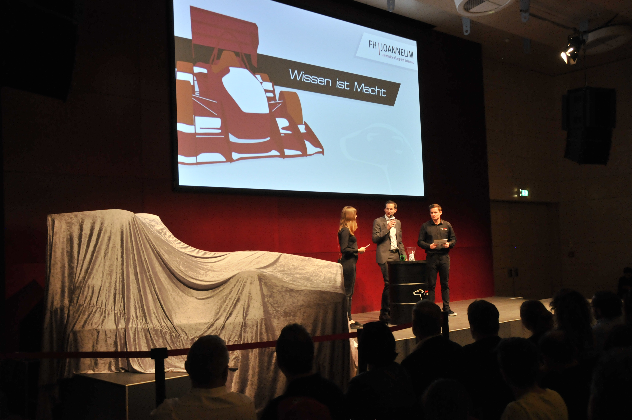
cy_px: 210
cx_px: 316
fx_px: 684
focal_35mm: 39
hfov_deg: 49.6
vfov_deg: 34.1
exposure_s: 1/50
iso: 1000
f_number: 5
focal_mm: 26
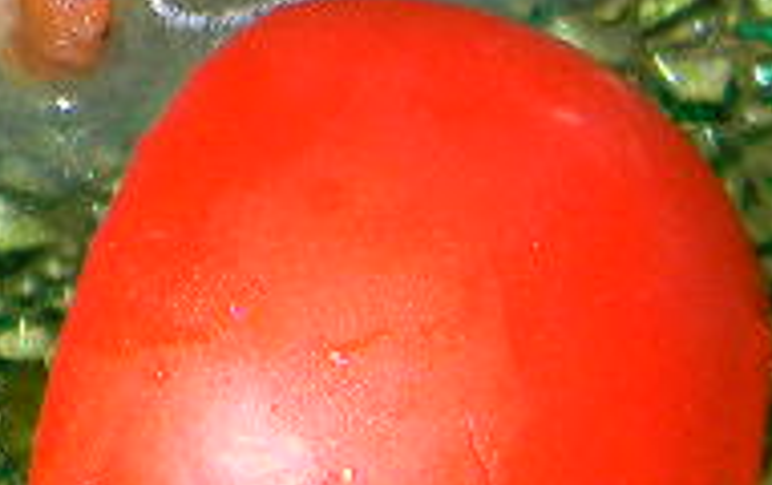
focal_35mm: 471
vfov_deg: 2.8
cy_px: -857
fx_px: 9924
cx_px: 271
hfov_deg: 4.5
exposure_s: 1/30
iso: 200
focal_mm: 15.1
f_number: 4.5
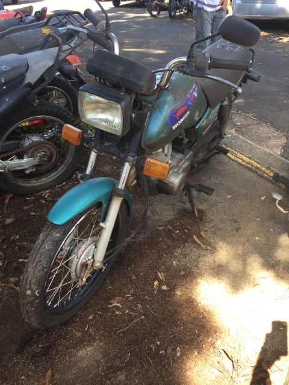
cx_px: 144
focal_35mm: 29
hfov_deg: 48.2
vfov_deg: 61.7
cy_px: 192
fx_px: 323
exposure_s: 1/150
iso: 32
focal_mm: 4.15
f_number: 2.2
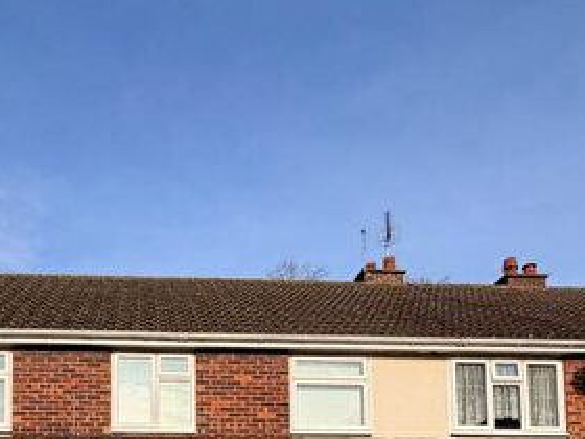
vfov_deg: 33.1
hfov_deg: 51.5
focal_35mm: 35
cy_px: 530
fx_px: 591
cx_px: 190
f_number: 2.2
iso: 32
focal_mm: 2.22
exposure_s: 1/770
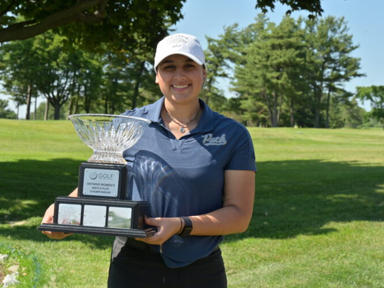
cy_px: 143
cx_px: 185
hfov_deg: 28.6
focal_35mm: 68
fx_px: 754
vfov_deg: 21.6
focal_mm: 62
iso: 640
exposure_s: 1/1250
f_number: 9
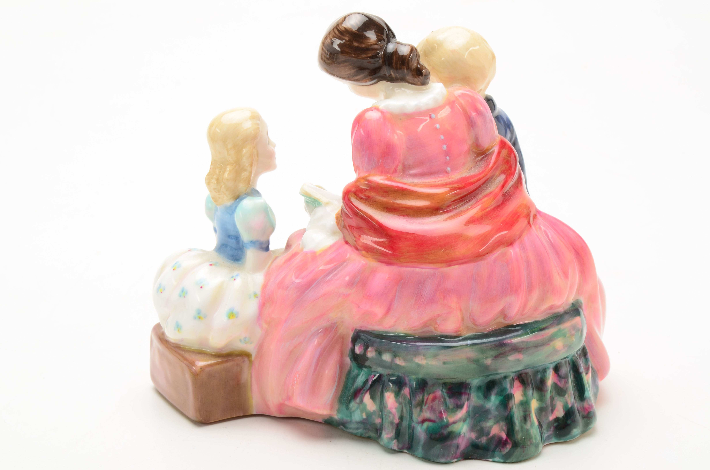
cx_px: 355
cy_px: 235
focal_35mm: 69
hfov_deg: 29.3
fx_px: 1358
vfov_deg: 19.6
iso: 100
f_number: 20
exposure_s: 1/160
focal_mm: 46
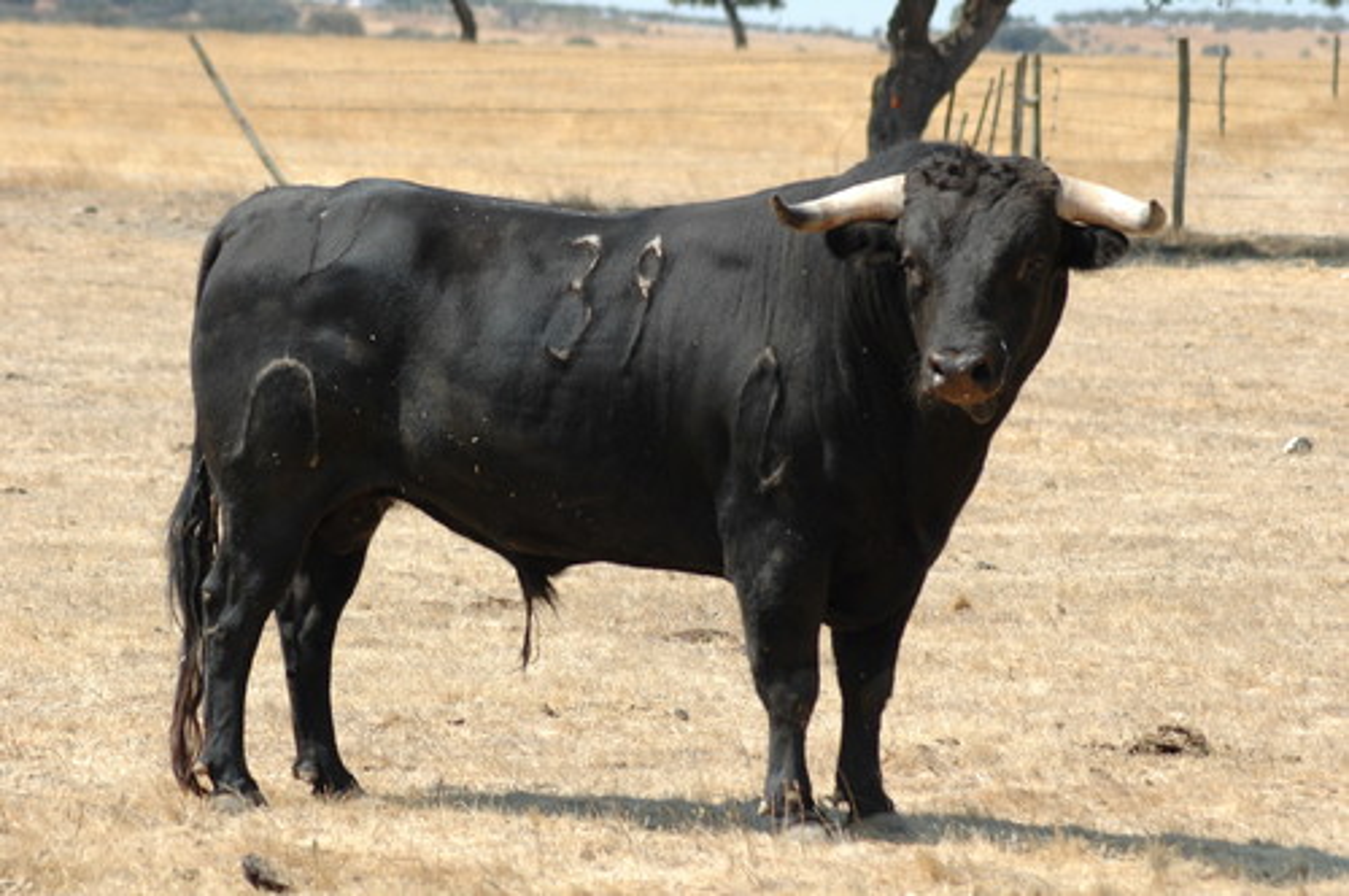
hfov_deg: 11.2
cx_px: 674
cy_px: 448
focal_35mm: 183
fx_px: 6848
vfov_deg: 7.5
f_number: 6.3
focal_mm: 122
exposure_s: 1/640
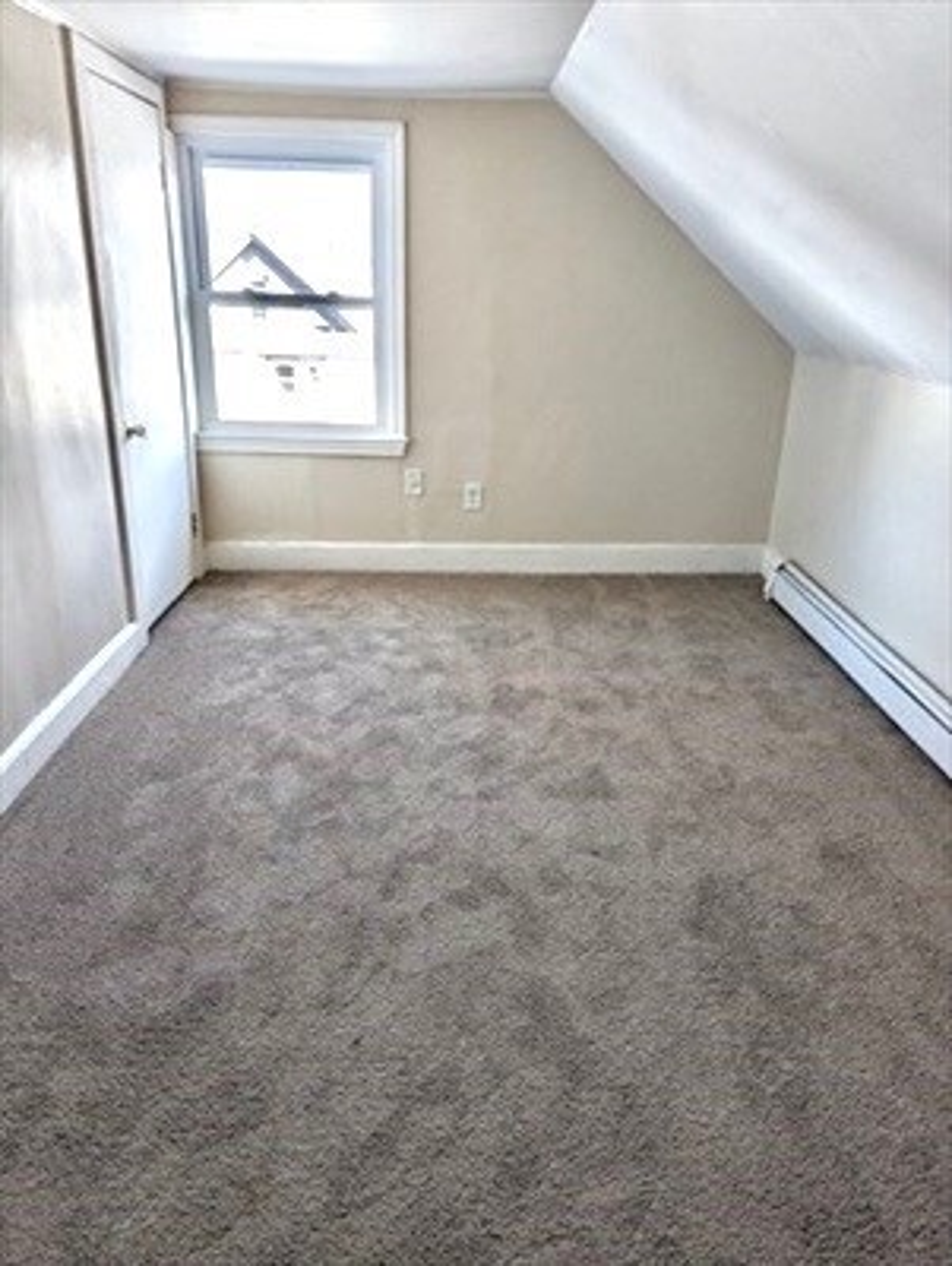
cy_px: 633
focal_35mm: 24
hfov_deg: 56.9
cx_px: 476
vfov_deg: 71.5
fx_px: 878
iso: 35
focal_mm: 6.81
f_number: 1.85
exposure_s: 1/86.8
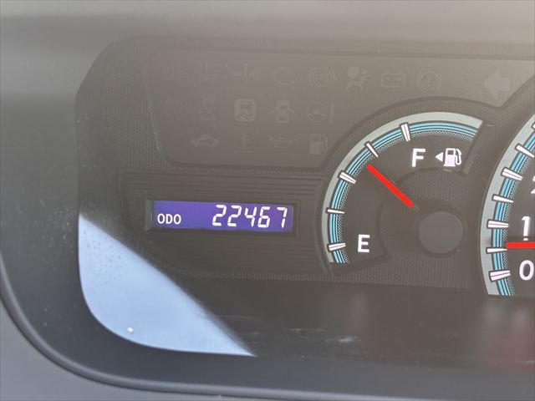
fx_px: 804
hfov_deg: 36.8
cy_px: 200
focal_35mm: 52
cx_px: 268
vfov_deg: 28.0
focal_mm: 5.96
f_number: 1.6
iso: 125
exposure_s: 1/60
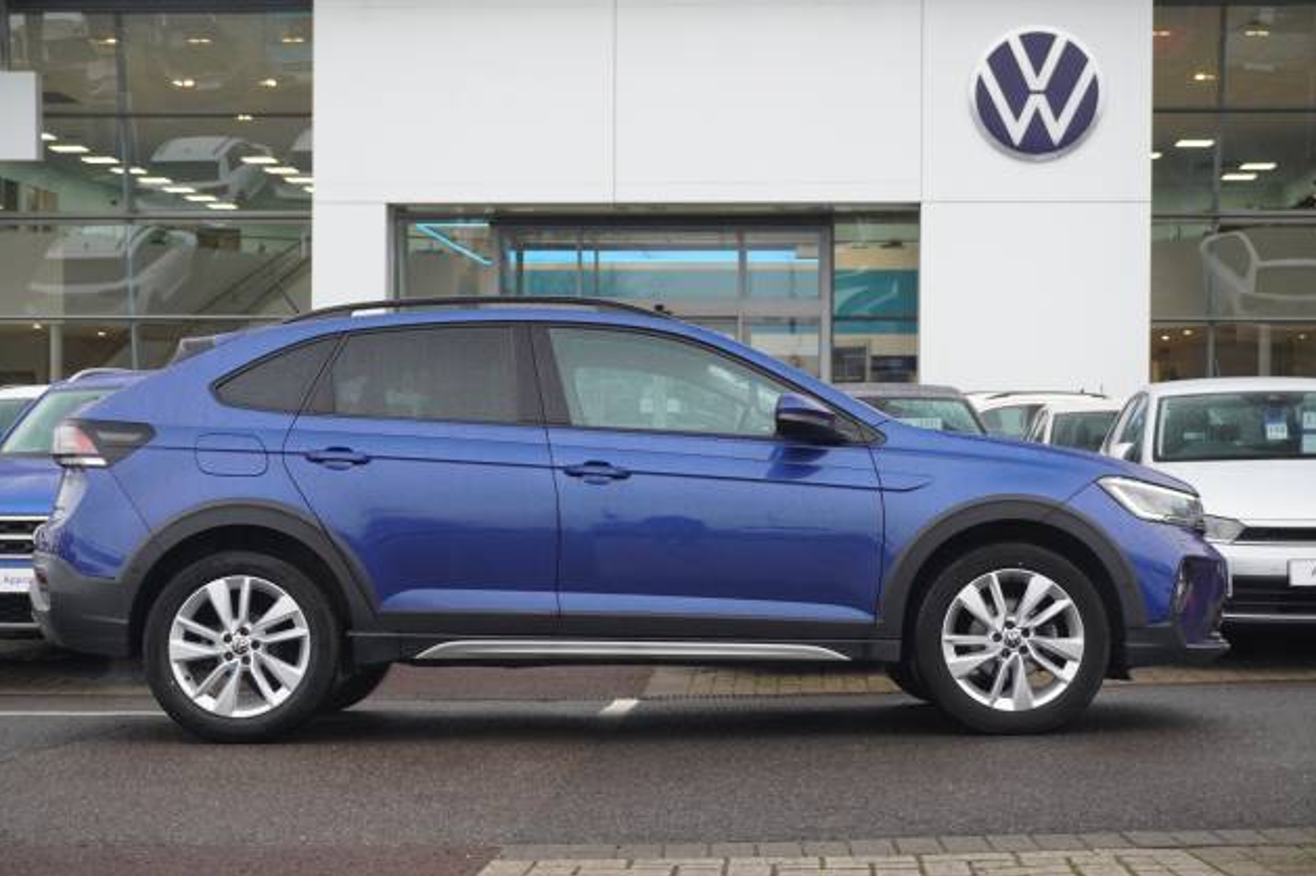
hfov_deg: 33.7
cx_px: 651
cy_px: 437
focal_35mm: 60
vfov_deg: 22.8
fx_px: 2175
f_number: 5.6
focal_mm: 39
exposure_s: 1/160
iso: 1000
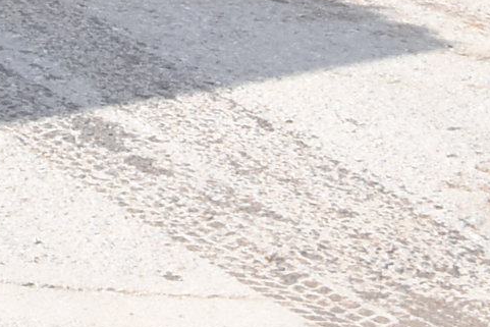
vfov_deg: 6.5
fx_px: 2670
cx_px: -526
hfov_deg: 9.7
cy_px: -620
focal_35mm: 196
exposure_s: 1/125
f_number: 22
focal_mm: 21
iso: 1000
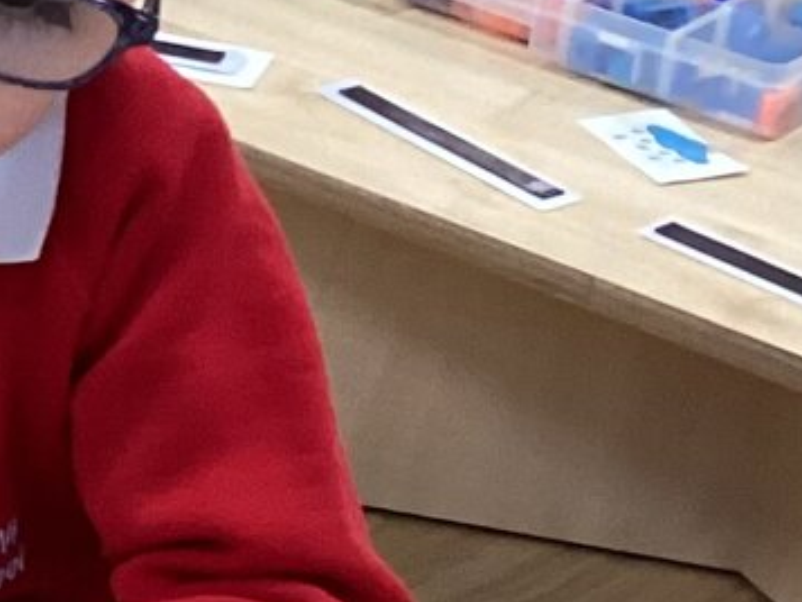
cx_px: -973
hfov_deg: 10.0
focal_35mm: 178
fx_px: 4125
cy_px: 411
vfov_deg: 8.3
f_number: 2.4
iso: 320
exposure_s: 1/50
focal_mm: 3.3
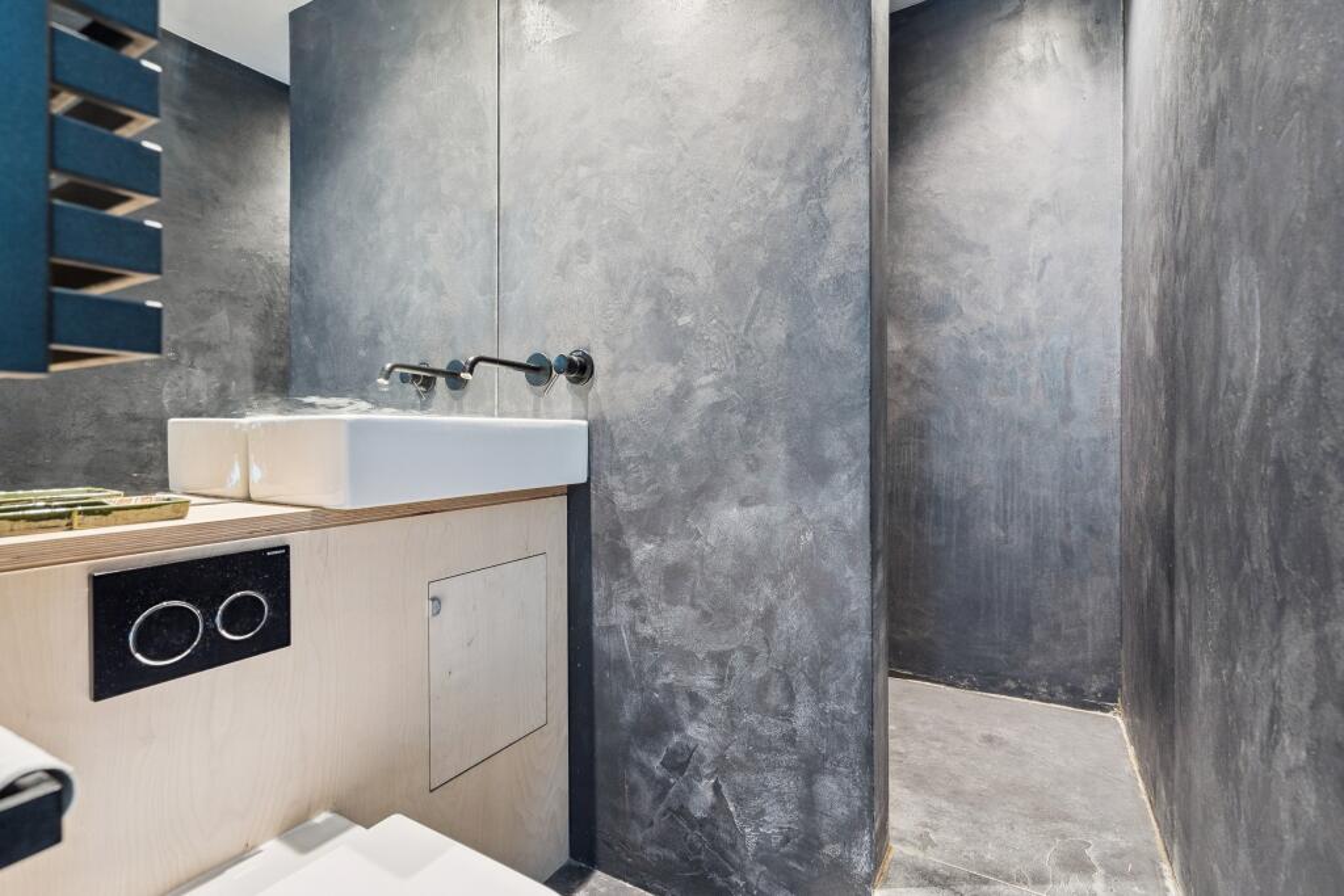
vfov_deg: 73.8
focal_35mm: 16
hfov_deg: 96.7
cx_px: 672
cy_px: 448
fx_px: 597
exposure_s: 1/3.33
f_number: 5.6
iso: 320
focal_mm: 16
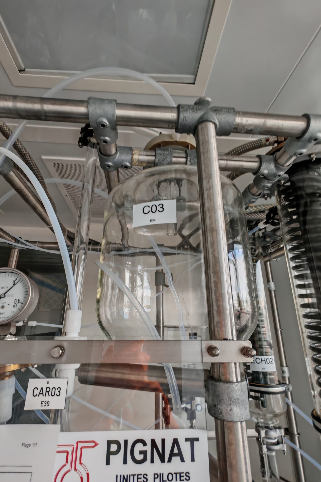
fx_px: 227
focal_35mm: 17
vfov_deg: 93.3
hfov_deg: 70.4
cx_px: 154
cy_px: 244
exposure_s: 1/50
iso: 125
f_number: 2.2
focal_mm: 1.96
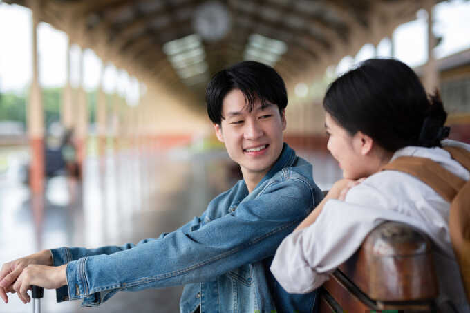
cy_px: 156
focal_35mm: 75
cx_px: 235
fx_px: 979
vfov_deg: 18.2
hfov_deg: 27.0
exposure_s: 1/950
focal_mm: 50
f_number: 1.6
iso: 125
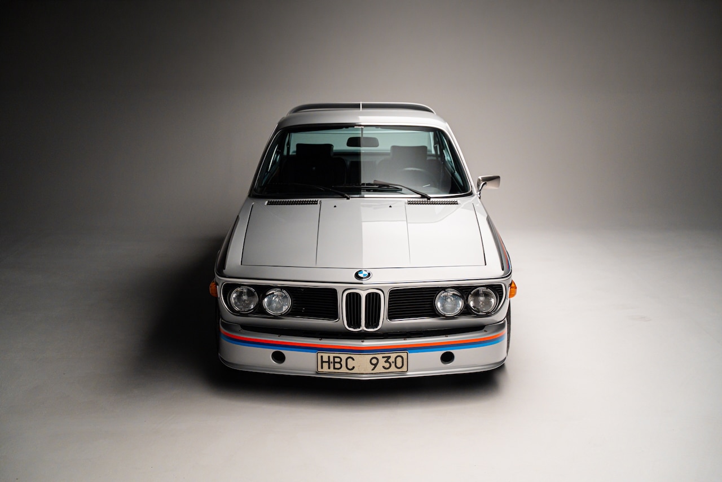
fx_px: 993
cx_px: 361
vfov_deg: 27.3
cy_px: 241
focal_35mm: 50
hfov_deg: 40.0
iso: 1600
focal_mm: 49.5
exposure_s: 1/200
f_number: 2.8
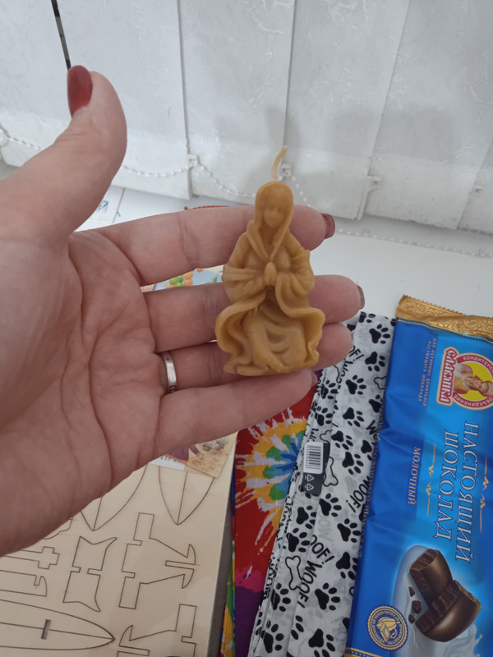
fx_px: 532
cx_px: 246
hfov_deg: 49.7
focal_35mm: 28
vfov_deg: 63.4
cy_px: 328
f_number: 2.2
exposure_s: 1/25
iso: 526
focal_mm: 3.43
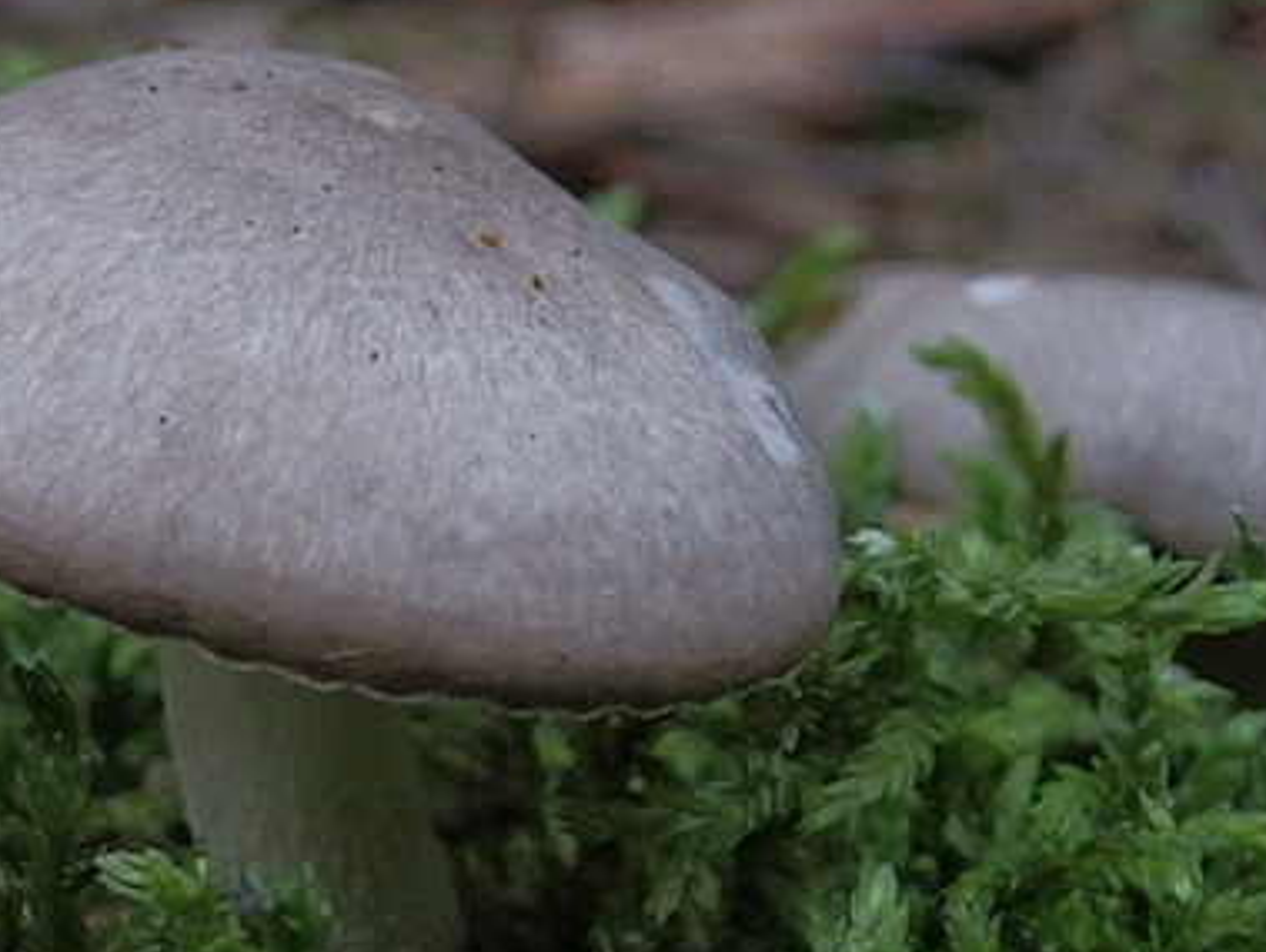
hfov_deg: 24.3
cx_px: 134
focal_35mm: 78
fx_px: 2855
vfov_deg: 18.9
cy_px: 661
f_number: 3.9
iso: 800
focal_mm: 6.7
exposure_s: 1/200
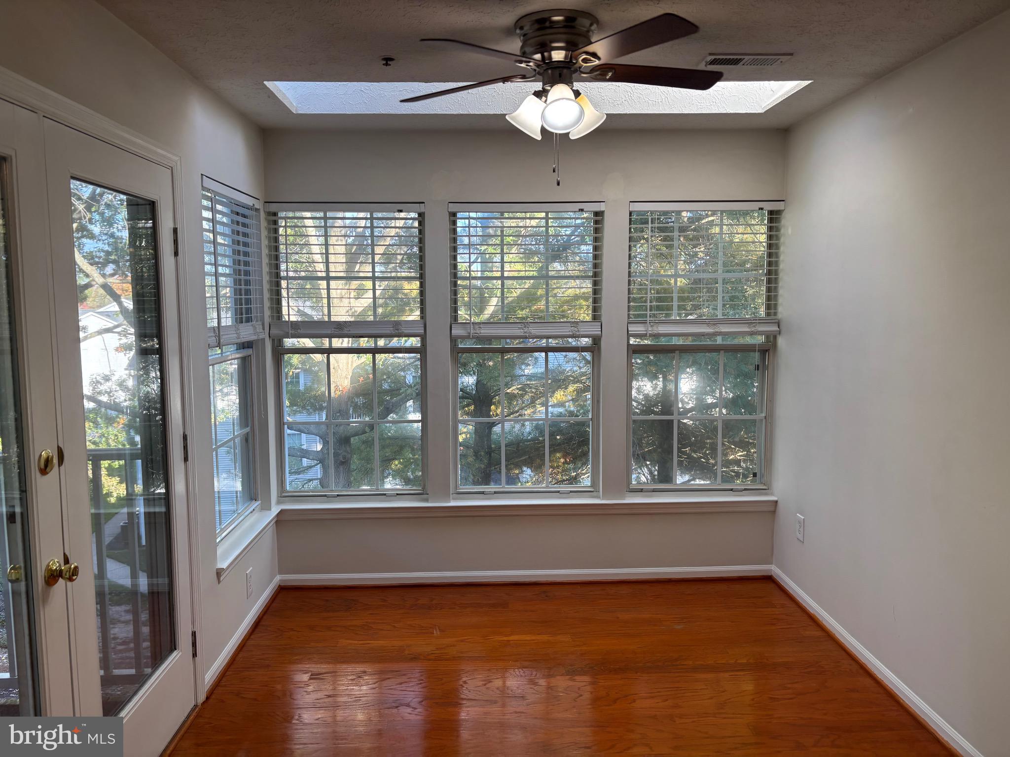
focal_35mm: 26
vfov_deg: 53.1
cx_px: 505
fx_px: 759
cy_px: 378
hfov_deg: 67.3
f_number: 1.6
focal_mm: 5.96
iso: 40
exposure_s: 1/120
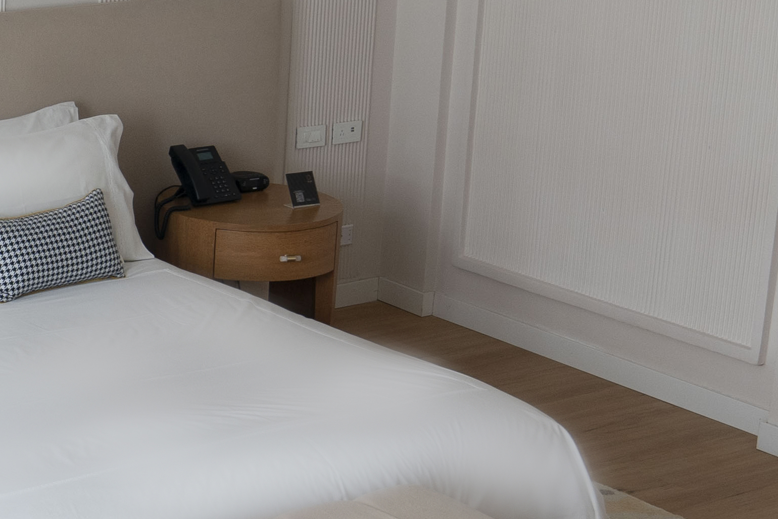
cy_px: 325
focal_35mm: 92
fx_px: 1988
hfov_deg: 20.8
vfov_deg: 14.9
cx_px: -125
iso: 320
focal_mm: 24
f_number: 2.8
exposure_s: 1/125
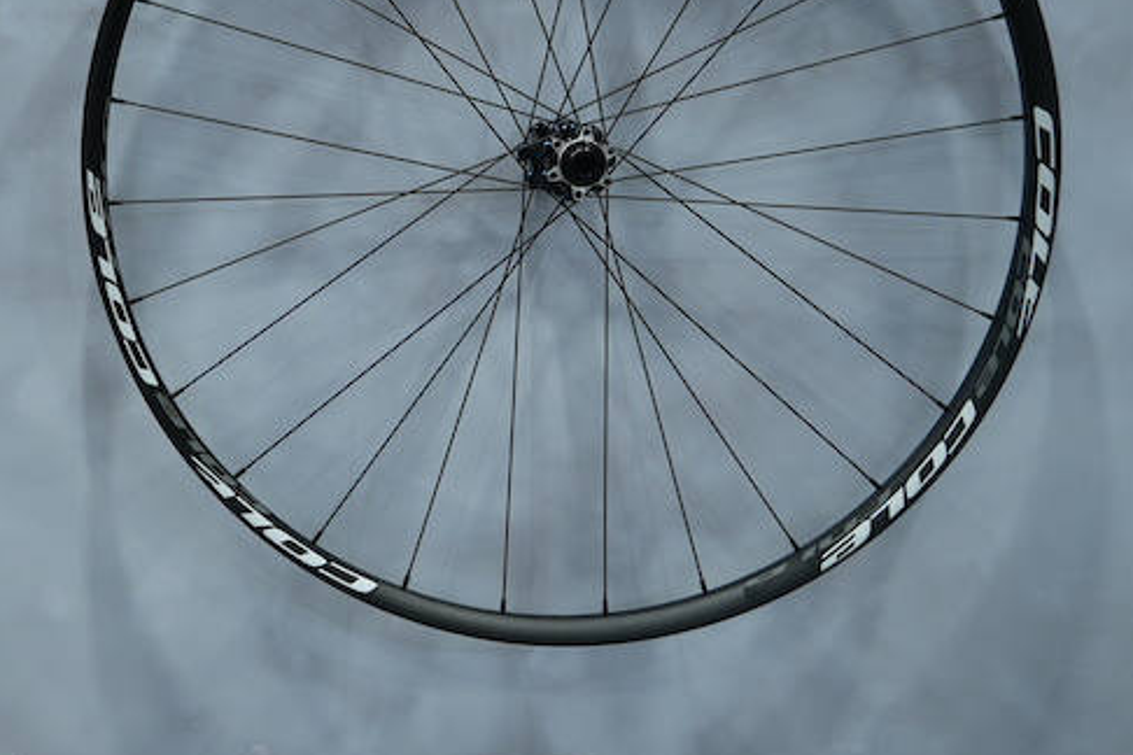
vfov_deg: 17.1
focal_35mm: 79
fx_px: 2488
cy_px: 113
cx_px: 30
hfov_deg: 24.6
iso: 160
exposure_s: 1/40
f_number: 4.5
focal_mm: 25
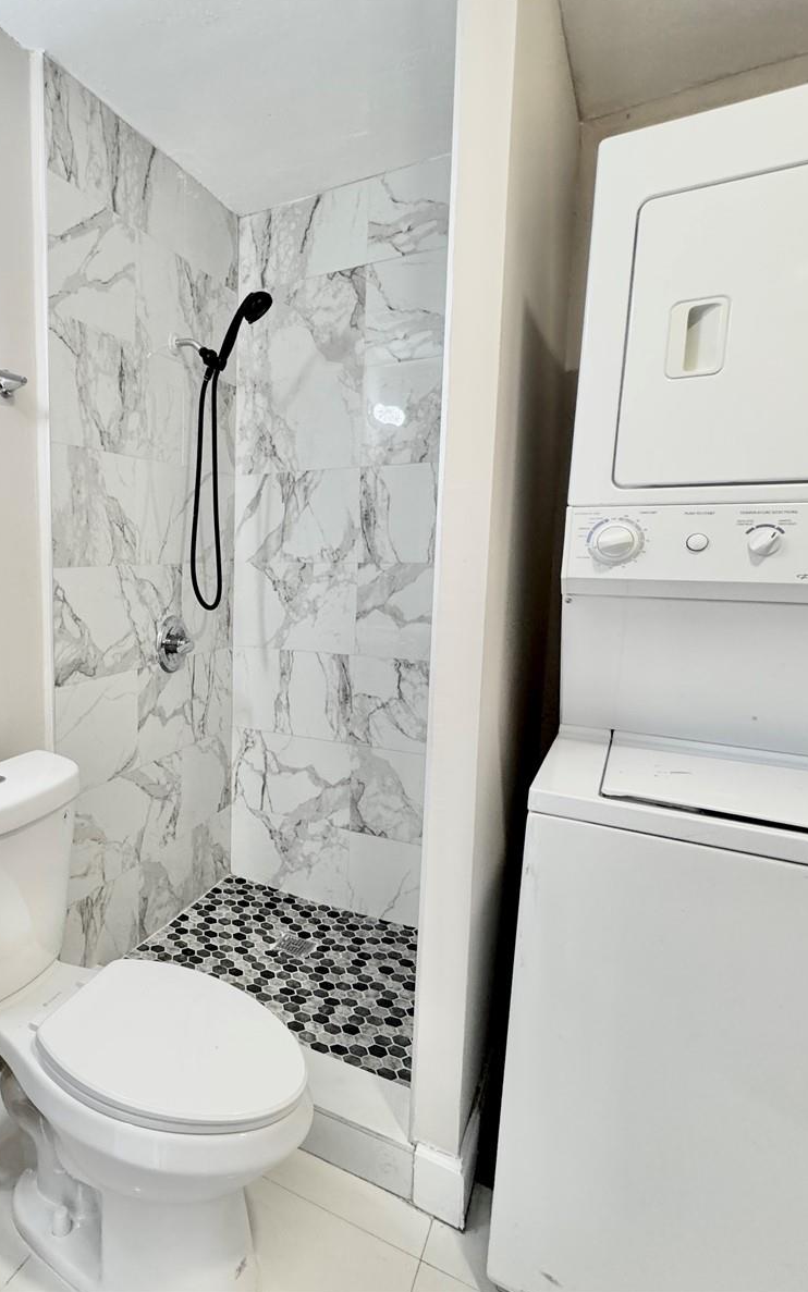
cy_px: 645
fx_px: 705
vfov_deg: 85.1
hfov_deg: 55.3
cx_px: 158
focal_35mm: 20
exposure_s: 1/120
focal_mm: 2.22
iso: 320
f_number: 2.2
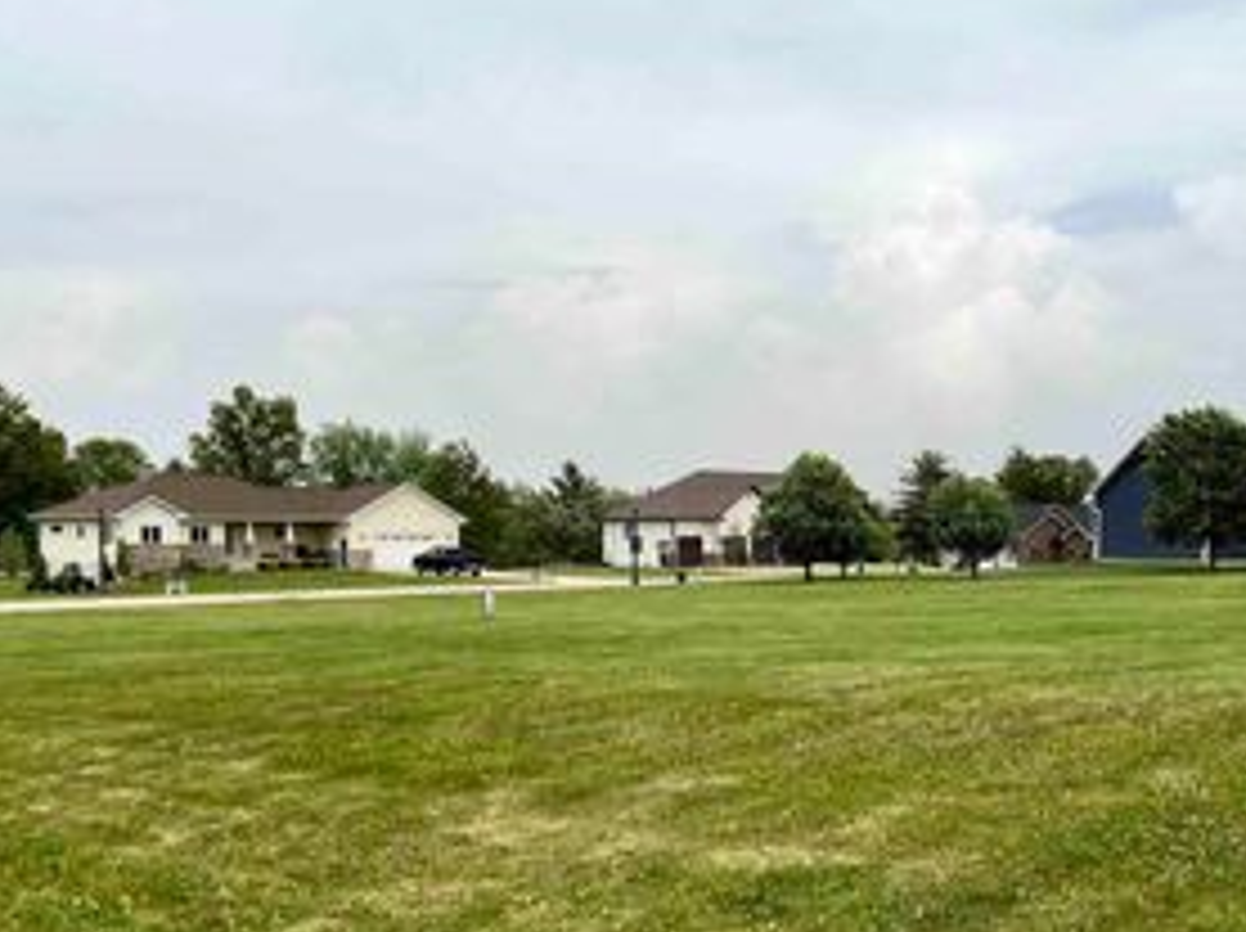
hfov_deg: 40.5
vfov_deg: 30.5
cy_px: 646
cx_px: 612
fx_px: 1690
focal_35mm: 47
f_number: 1.5
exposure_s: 1/5882
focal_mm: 5.7
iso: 50
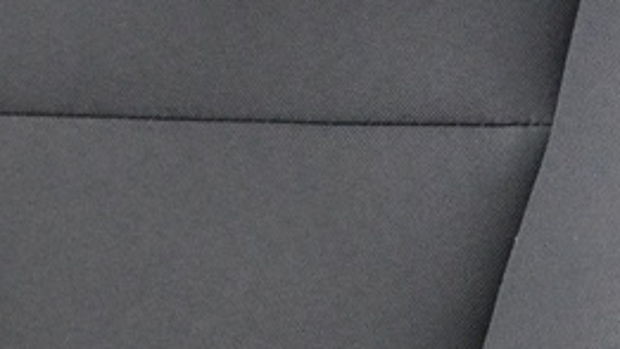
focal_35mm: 156
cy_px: -662
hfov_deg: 12.7
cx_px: 1069
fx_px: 2565
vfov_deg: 7.0
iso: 1600
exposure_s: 1/10
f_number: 3.5
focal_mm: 16
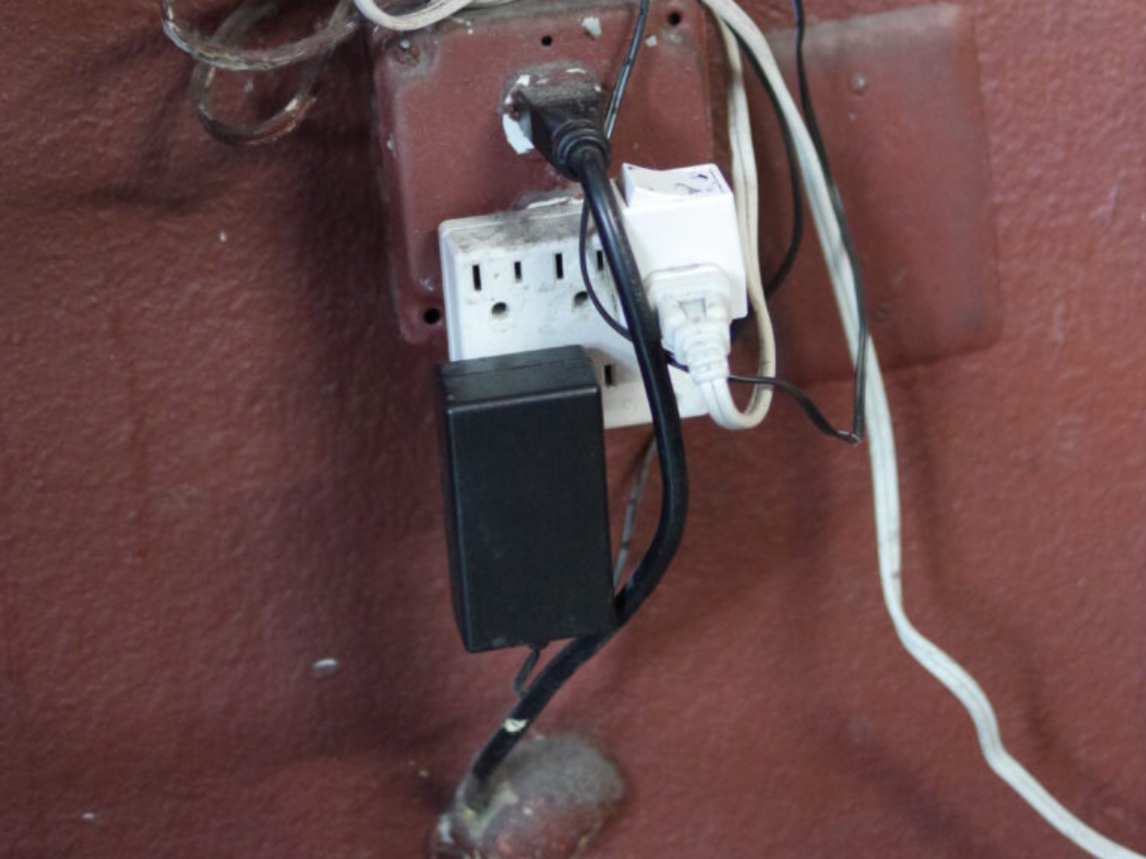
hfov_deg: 29.0
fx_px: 2218
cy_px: 105
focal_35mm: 67
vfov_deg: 21.5
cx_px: 572
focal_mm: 25
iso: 2500
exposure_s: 1/125
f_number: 1.4
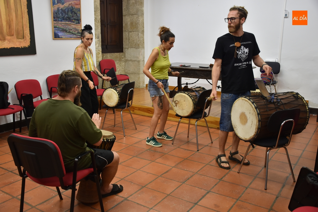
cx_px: 159
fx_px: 305
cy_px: 106
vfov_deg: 38.4
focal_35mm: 34
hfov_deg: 55.1
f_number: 4
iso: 450
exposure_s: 1/60
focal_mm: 23
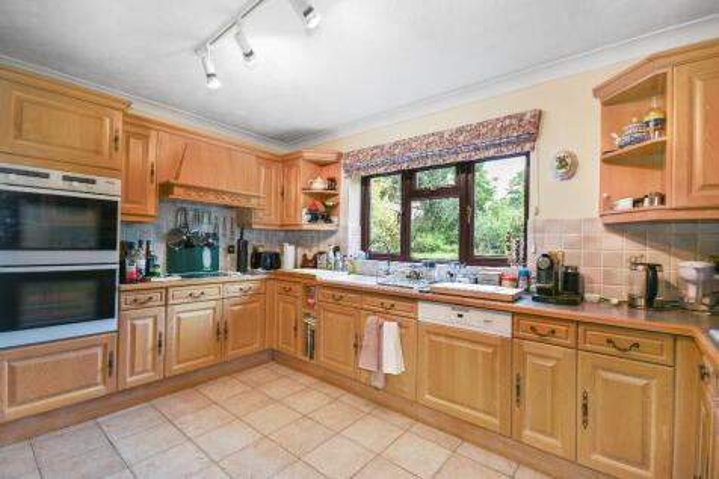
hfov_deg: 100.4
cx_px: 360
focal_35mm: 15
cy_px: 240
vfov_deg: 77.3
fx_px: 299
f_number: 4
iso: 100
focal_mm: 10
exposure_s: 1/15
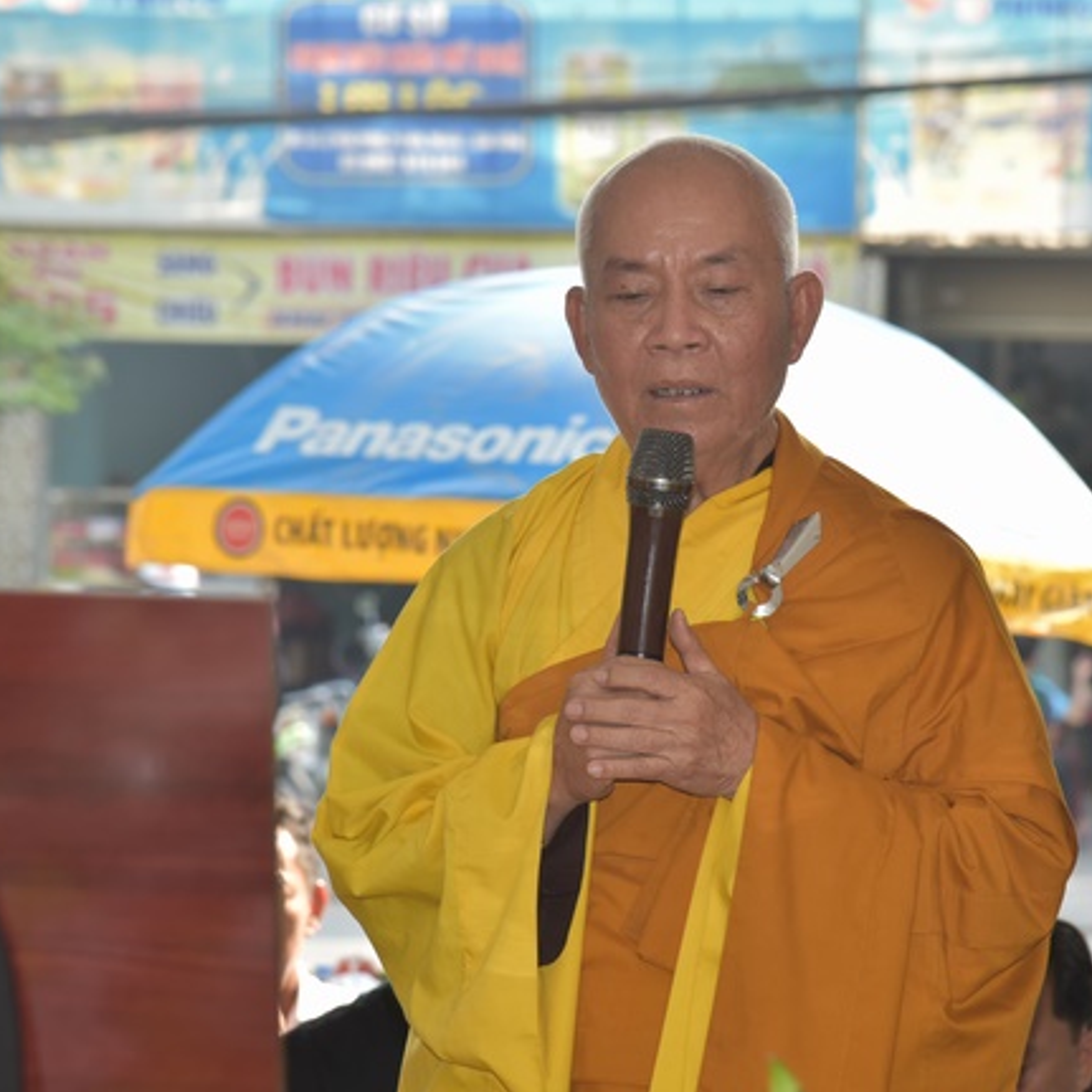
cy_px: 547
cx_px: 709
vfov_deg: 11.3
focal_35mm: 154
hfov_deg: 11.3
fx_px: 5496
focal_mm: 120
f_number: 7.1
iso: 500
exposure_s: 1/200
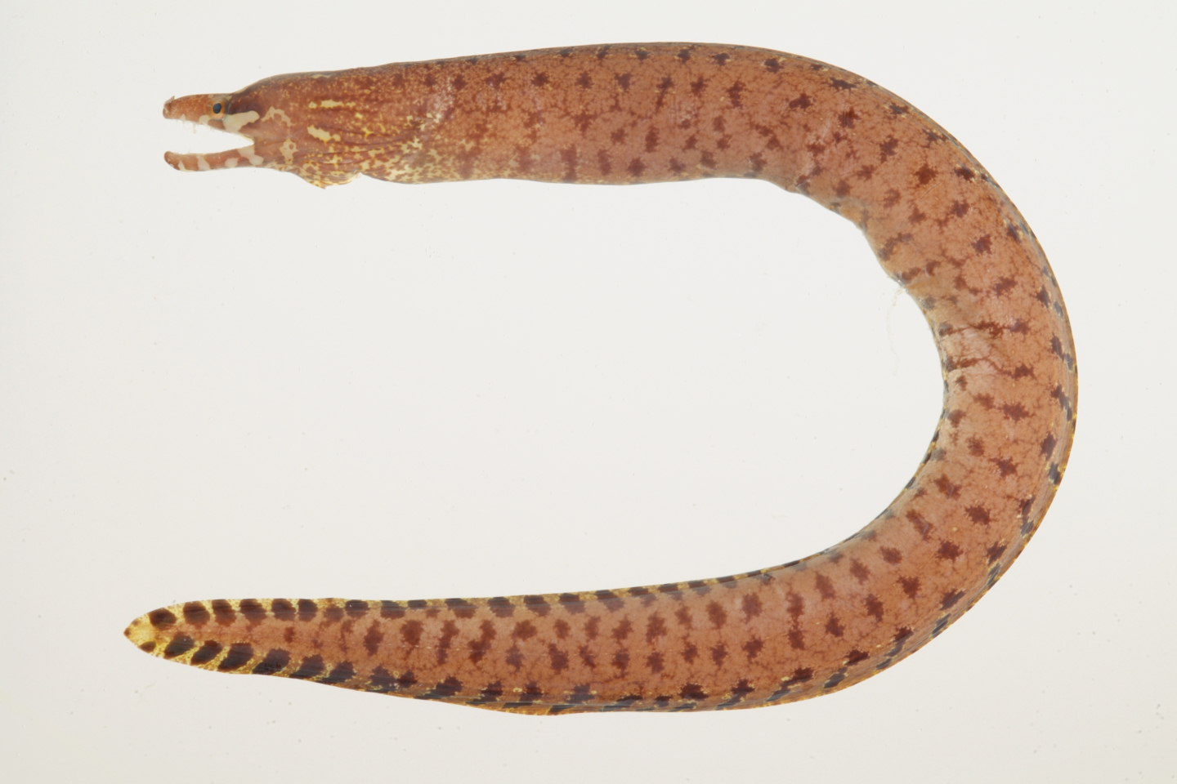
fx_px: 5165
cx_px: 588
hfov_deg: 13.0
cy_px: 392
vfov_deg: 8.7
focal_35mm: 158
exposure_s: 1/60
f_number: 22
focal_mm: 105
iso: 100
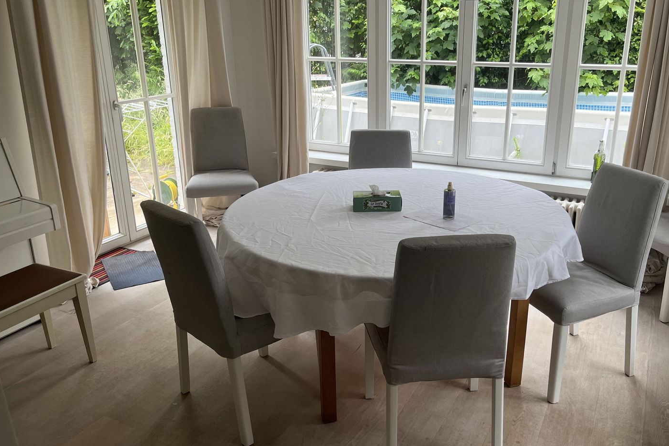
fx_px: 576
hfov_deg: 60.1
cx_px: 379
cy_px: 209
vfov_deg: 42.3
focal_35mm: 31
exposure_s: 1/121
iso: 50
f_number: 1.6
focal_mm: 5.1
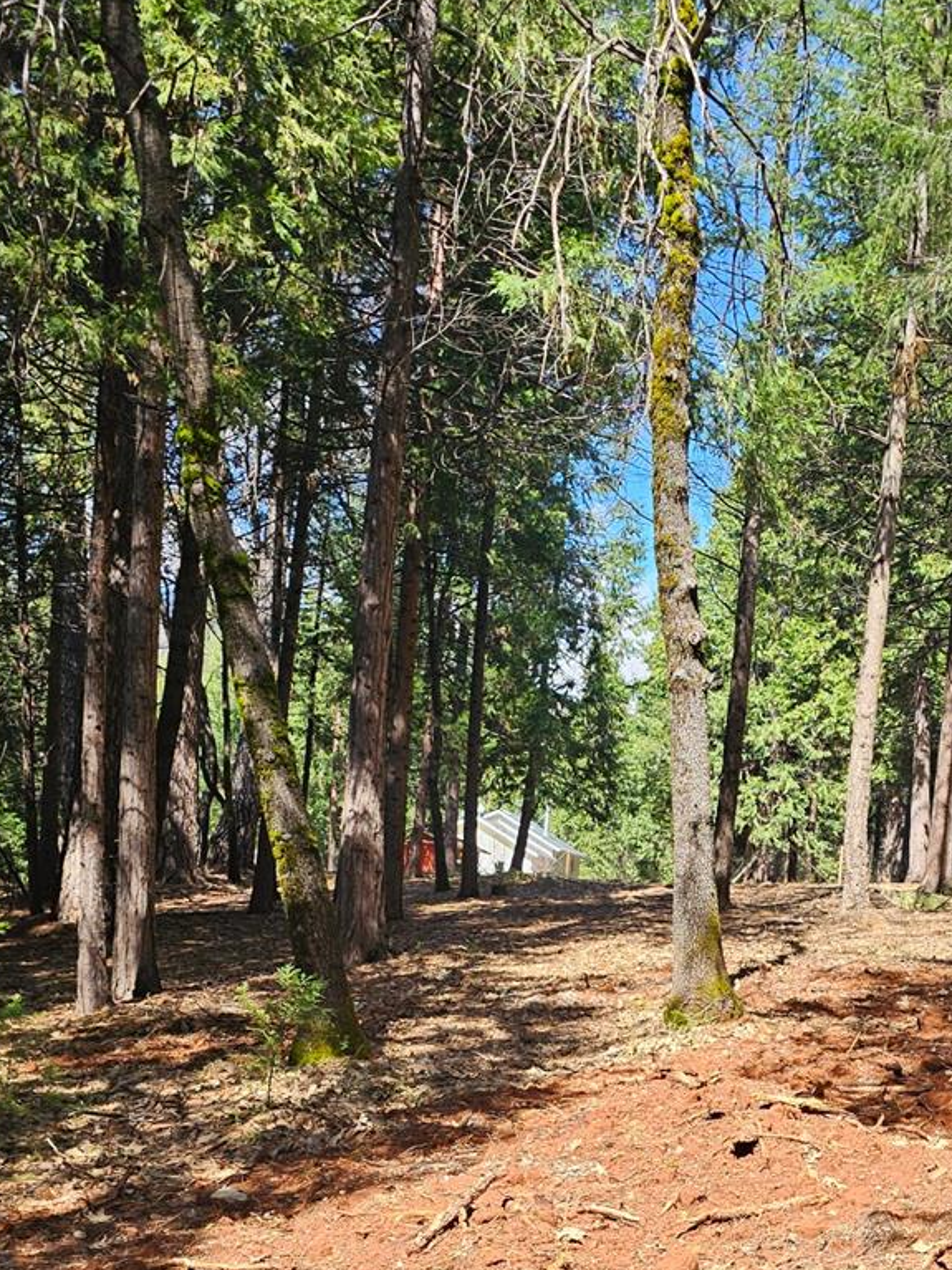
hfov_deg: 31.8
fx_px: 1651
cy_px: 1093
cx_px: 675
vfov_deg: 39.6
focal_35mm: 45
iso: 10
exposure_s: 1/181
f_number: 1.7
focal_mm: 6.3
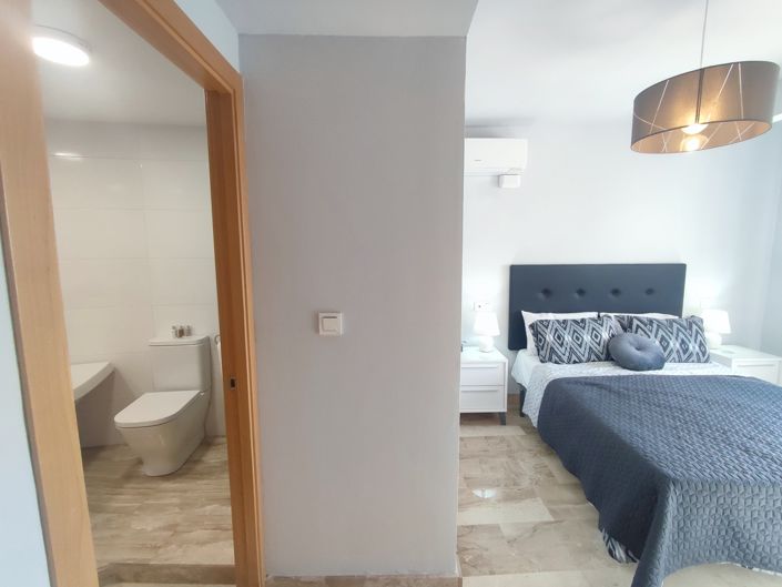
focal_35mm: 16
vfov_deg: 78.1
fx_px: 362
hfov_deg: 94.5
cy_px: 294
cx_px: 391
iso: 237
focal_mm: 1.65
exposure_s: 1/100
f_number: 2.2
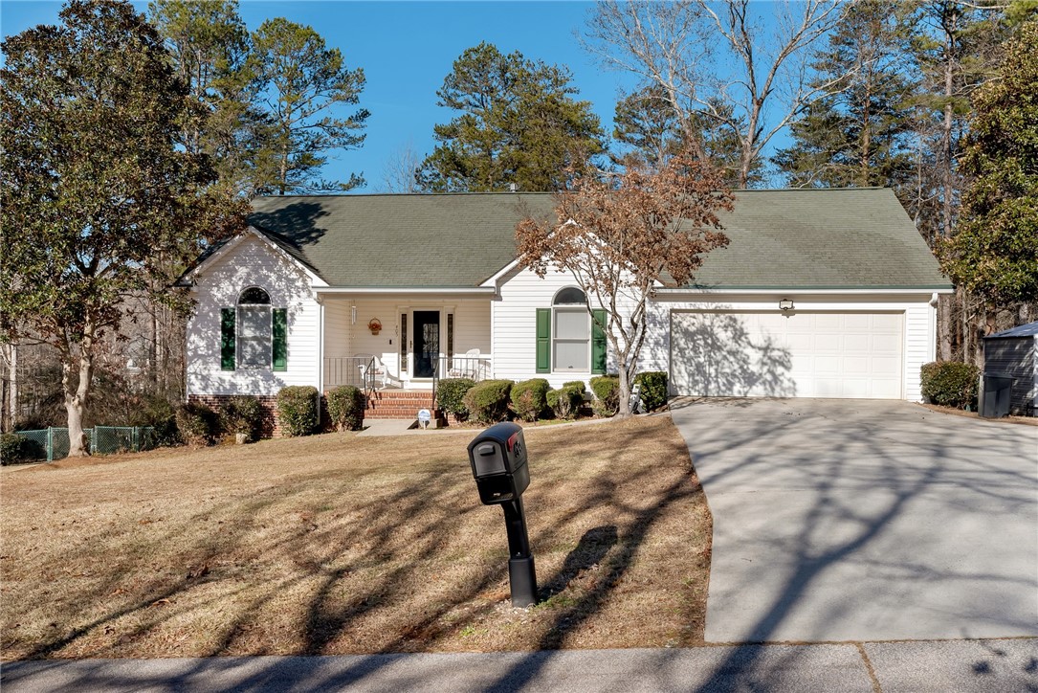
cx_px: 519
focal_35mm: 32
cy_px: 346
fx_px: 923
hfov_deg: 58.7
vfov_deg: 41.1
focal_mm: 32
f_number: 13
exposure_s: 1/200
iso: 200
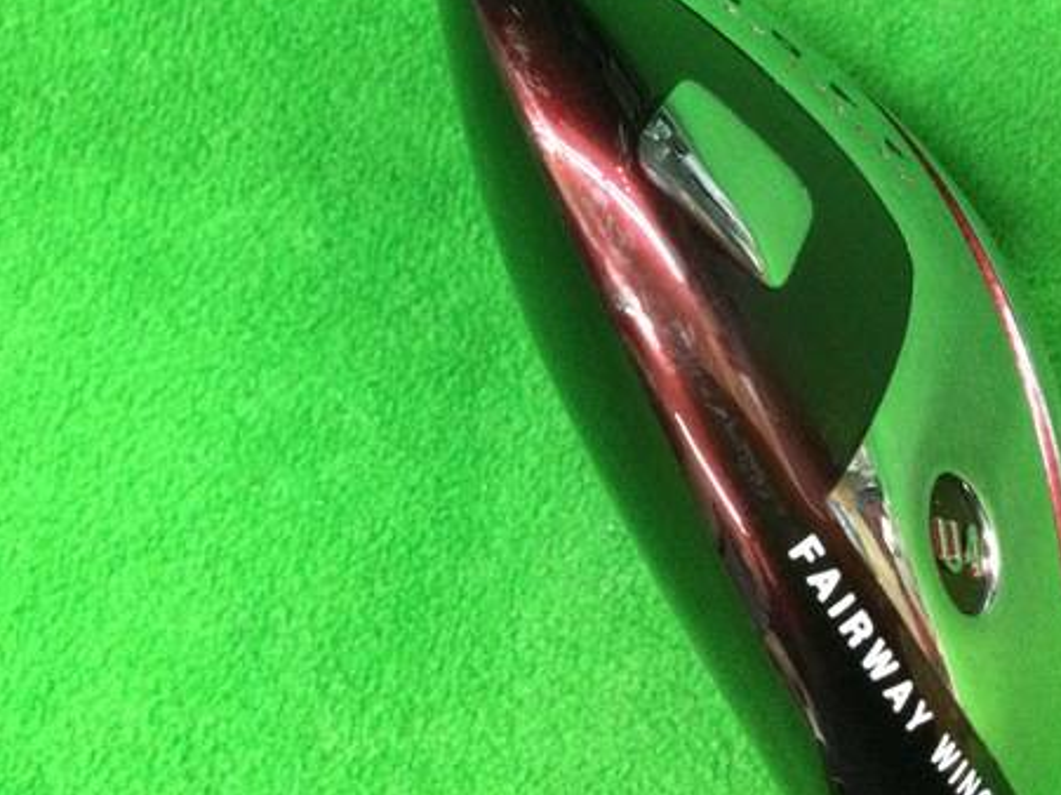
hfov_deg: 42.9
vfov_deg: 32.6
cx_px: 600
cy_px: 275
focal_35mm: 44
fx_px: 1348
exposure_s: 1/20
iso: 200
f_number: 2.4
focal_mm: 3.3
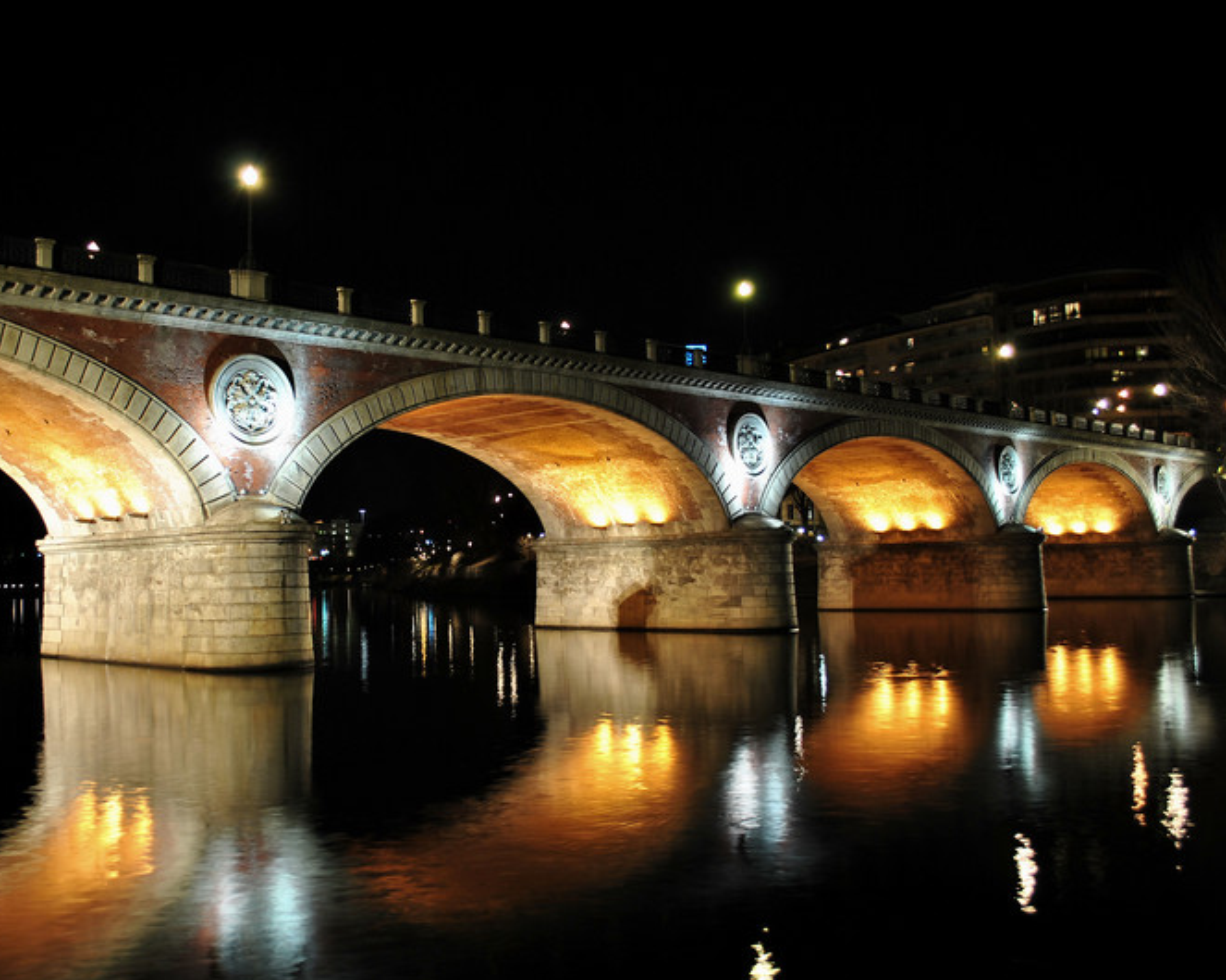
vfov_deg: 43.3
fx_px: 1233
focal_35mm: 34
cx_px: 490
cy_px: 493
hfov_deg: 52.5
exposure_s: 1
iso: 100
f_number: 3.8
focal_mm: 20
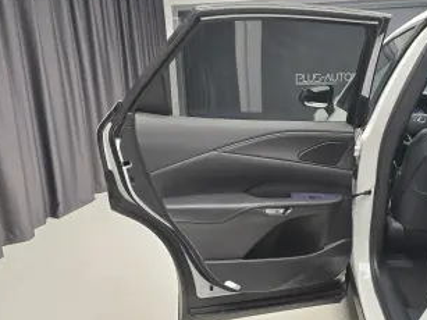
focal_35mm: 27
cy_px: 156
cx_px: 241
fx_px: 333
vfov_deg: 51.3
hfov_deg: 65.1
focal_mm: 6.3
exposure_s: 1/100
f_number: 1.7
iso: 200
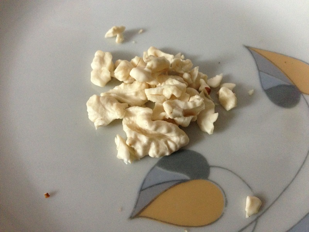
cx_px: 154
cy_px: 116
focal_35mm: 33
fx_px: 295
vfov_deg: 42.9
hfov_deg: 55.4
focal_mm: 4.13
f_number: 2.4
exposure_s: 1/20
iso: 320
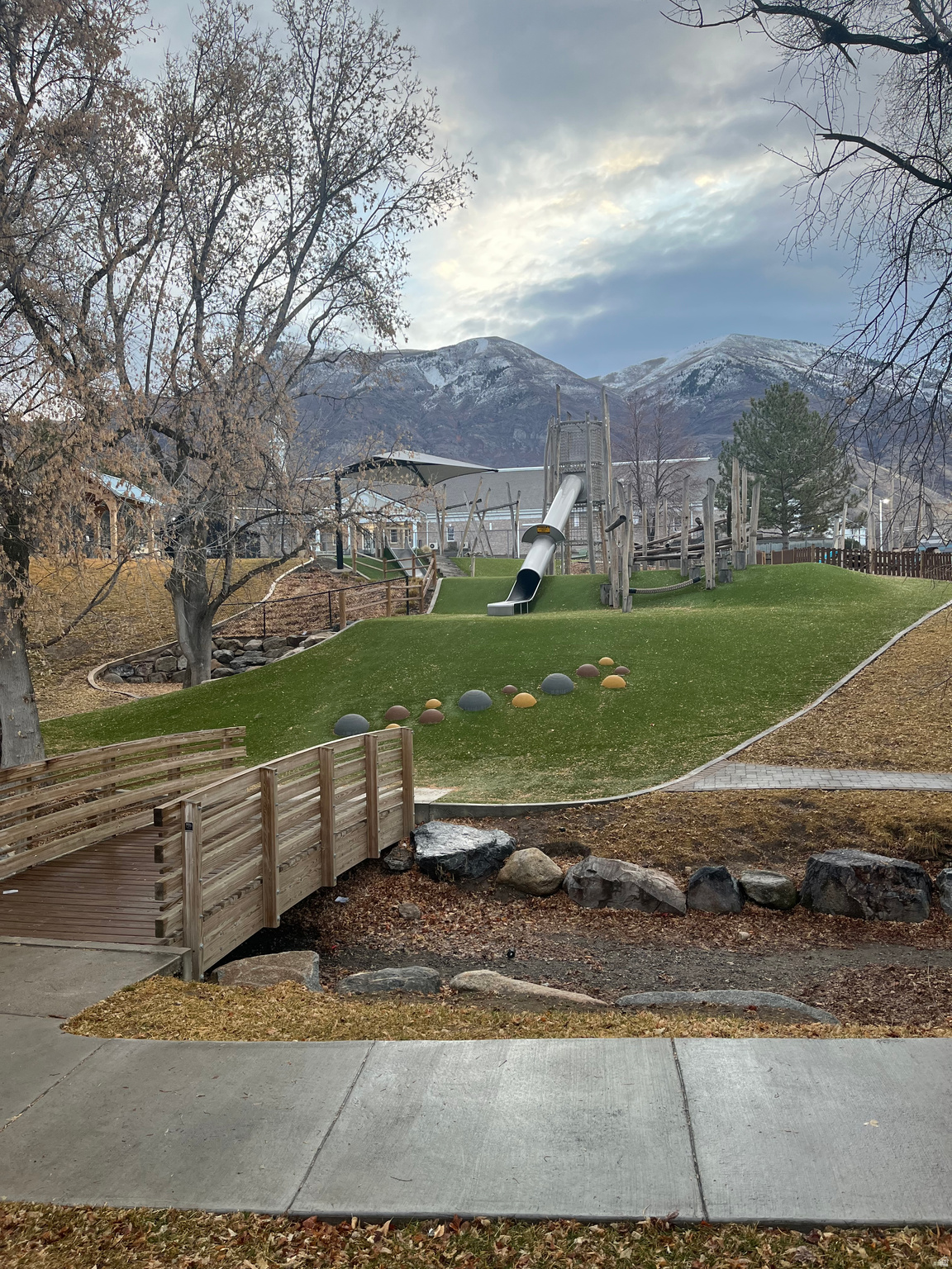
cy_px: 634
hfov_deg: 53.1
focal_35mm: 26
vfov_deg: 67.3
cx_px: 476
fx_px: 953
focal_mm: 5.1
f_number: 1.6
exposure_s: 1/158
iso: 64
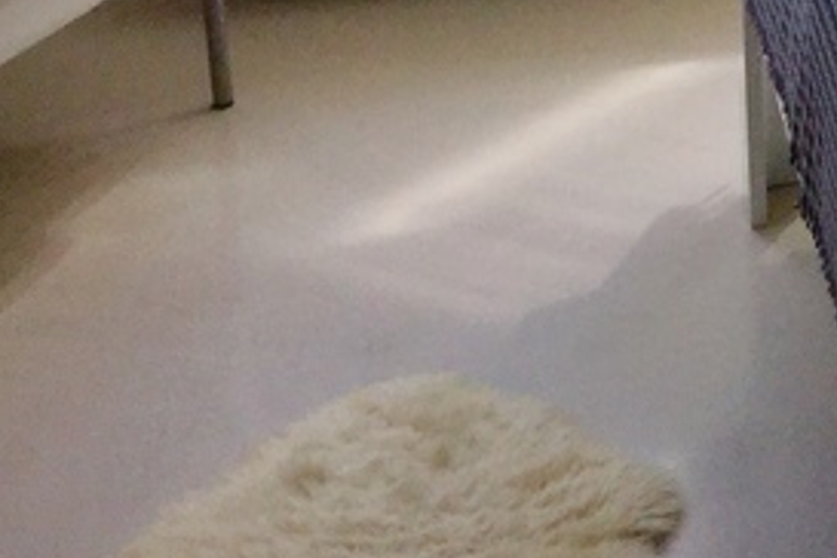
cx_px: 1462
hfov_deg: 14.9
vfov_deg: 10.4
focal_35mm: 121
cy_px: -555
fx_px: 2813
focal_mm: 3.3
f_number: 2.4
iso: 25
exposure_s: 1/218
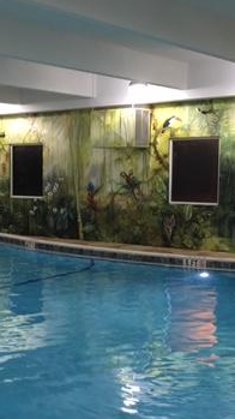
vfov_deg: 36.0
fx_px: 643
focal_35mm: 58
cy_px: 233
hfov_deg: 20.5
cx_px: 56
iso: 100
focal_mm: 4.15
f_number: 2.2
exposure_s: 1/30
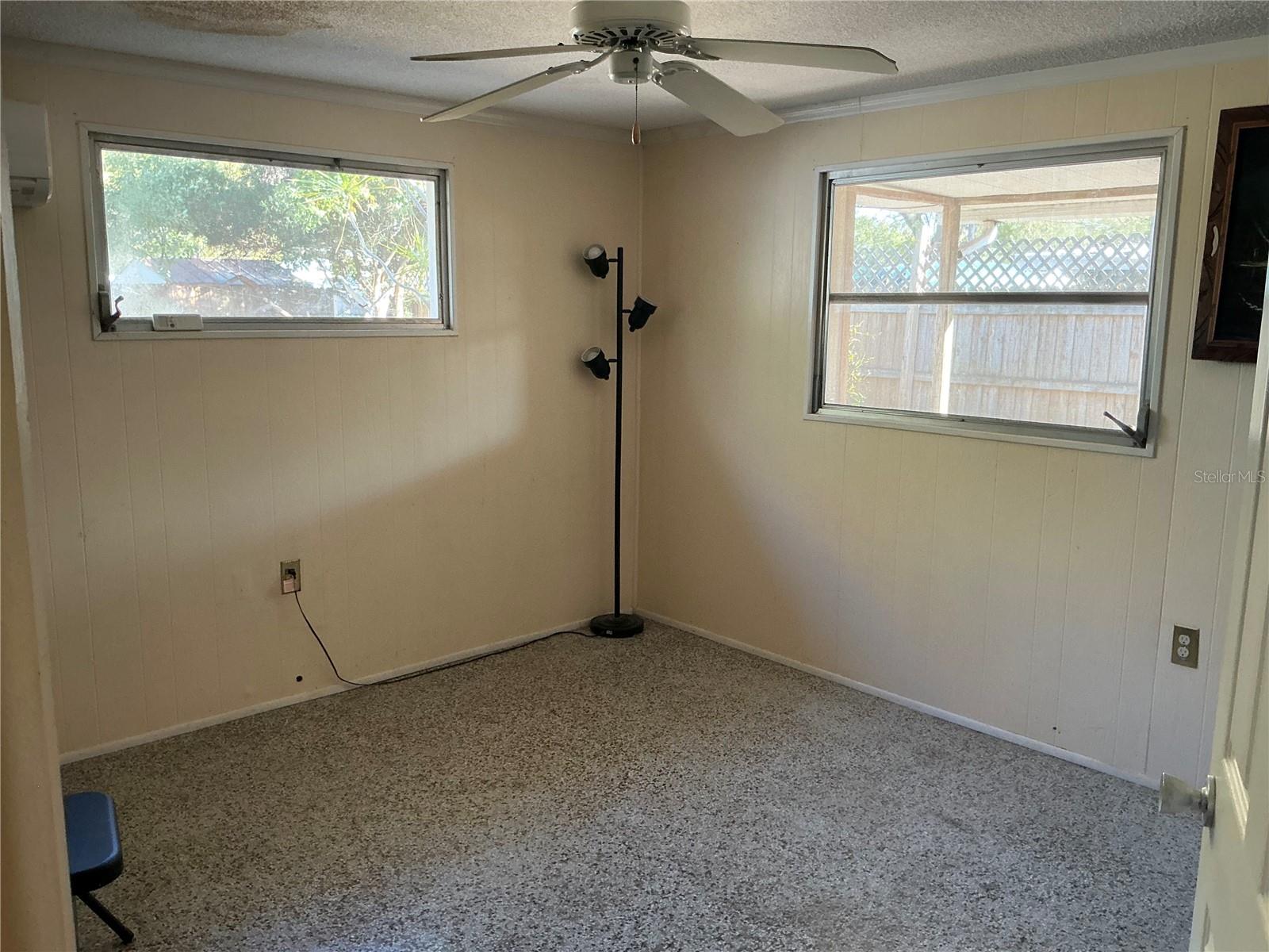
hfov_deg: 63.4
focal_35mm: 28
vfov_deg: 49.7
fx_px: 1026
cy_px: 476
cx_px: 634
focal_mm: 3
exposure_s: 1/60
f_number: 1.8
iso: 125
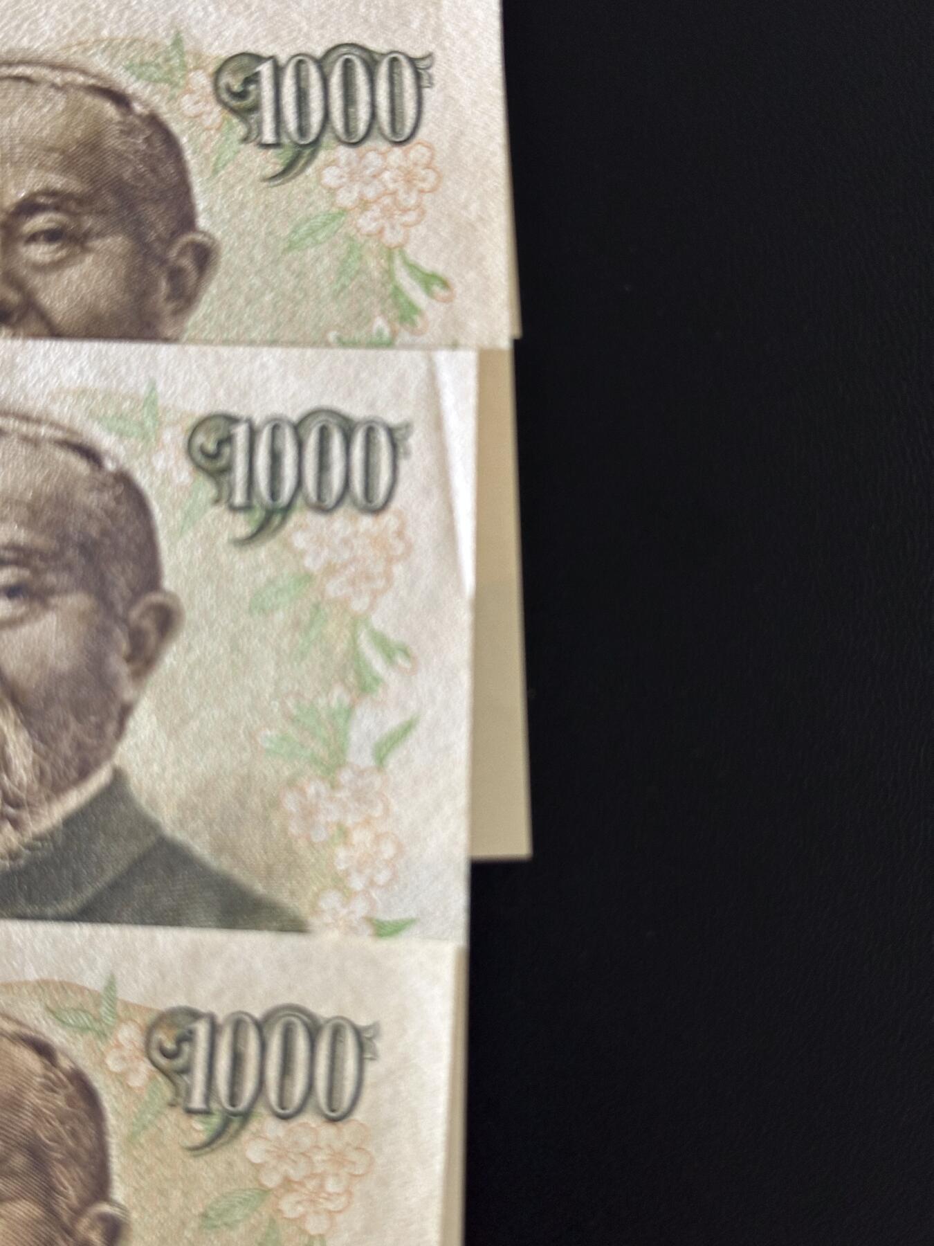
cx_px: 467
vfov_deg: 39.7
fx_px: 1727
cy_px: 623
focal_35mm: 48
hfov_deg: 30.3
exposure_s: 1/34
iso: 320
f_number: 1.78
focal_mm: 6.86
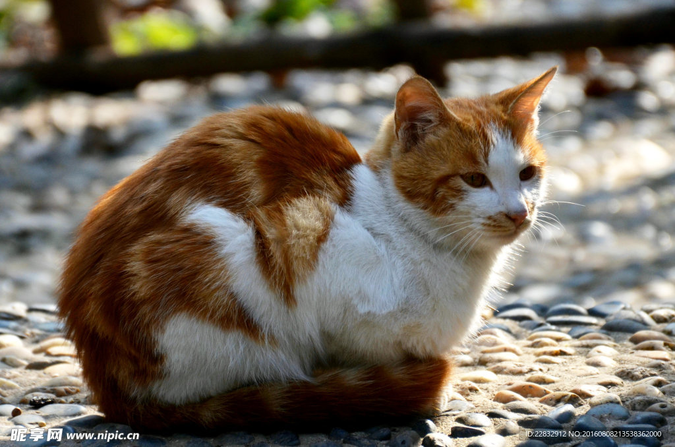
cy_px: 224
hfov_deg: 9.8
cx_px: 338
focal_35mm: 210
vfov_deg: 6.5
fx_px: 3929
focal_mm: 140
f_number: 5.6
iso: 500
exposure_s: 1/1000
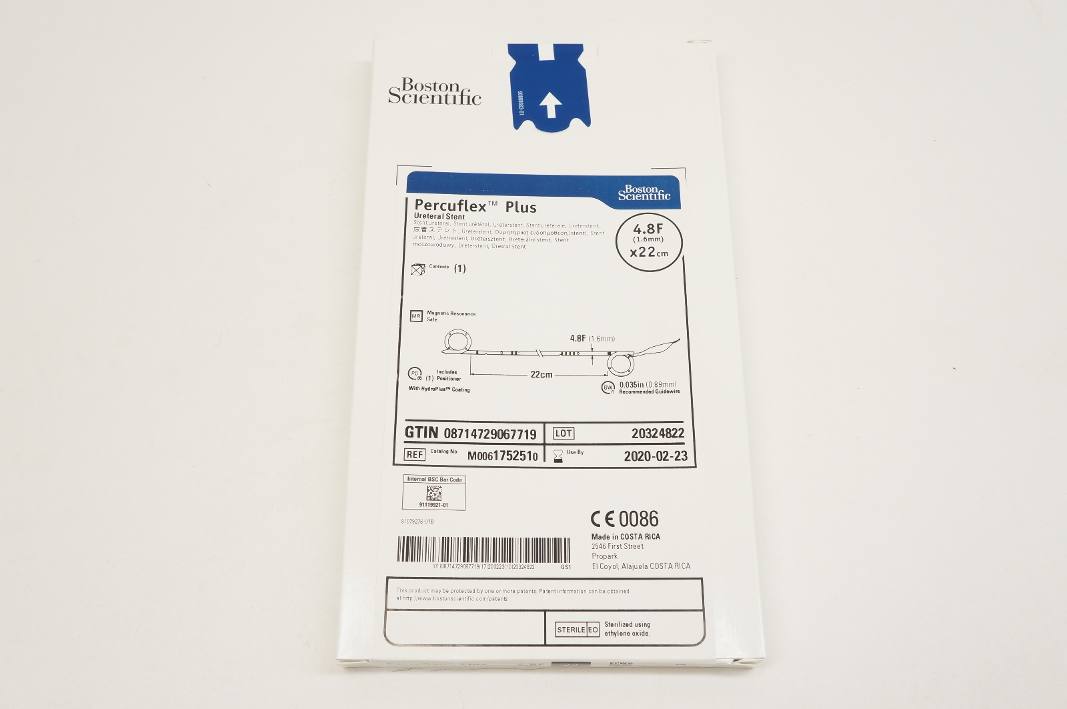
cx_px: 534
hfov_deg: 53.2
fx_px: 1066
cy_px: 354
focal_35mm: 36
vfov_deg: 36.8
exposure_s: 1/60
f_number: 7.1
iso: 400
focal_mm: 24
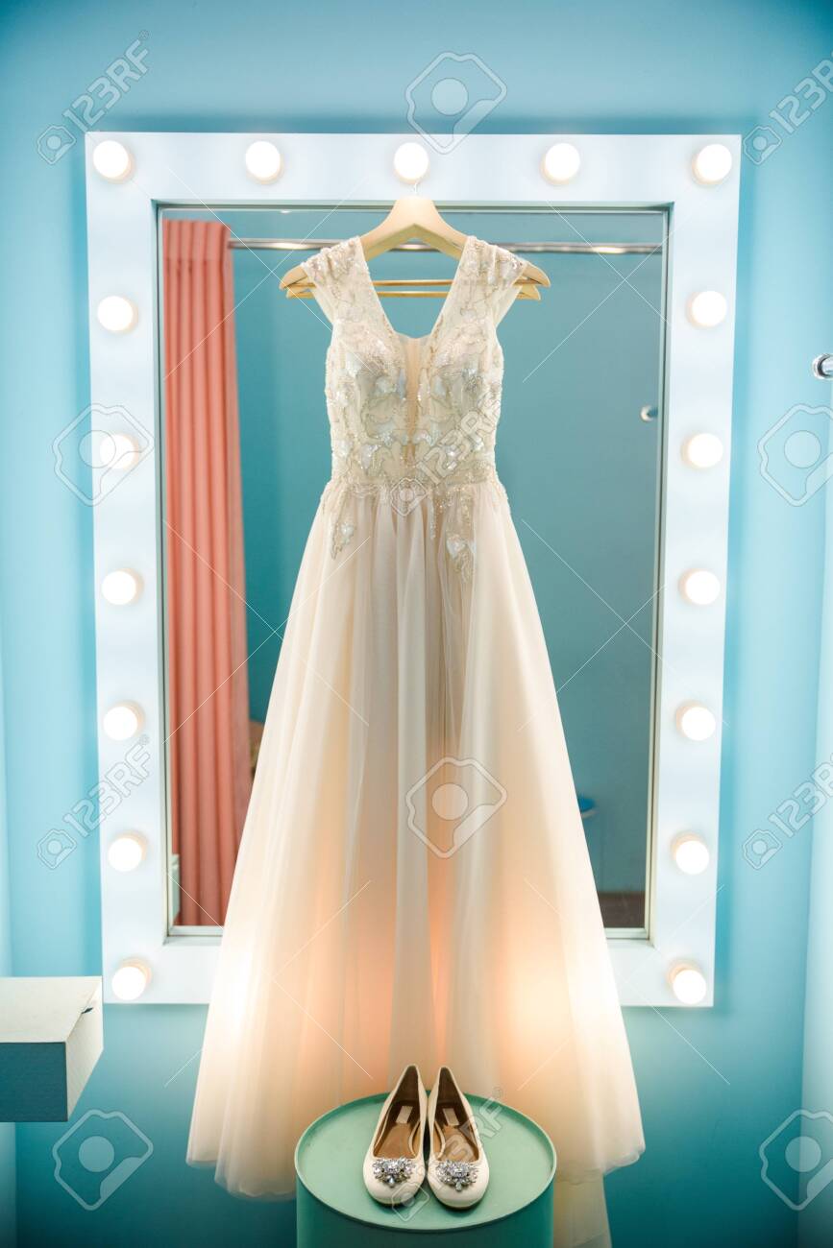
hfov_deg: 35.1
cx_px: 416
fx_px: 1318
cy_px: 624
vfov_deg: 50.7
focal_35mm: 38
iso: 1000
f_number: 2.8
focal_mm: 38
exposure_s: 1/160
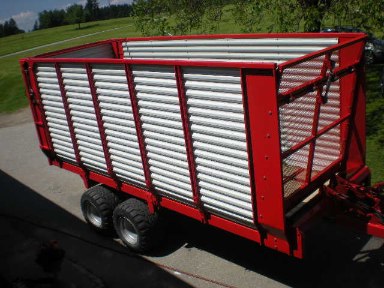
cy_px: 144
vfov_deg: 37.7
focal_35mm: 38
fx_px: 422
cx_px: 192
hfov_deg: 49.0
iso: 64
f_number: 4.6
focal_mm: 6.3
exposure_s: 1/896
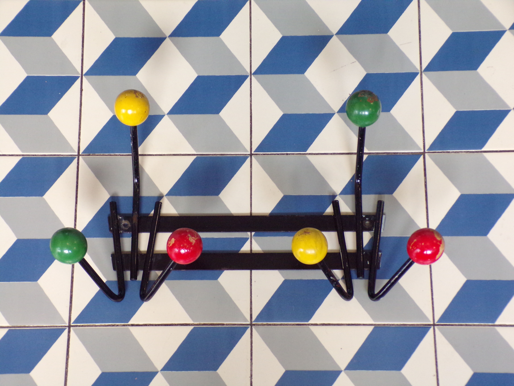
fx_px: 965
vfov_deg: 22.6
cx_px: 257
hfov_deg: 29.8
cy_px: 193
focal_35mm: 65
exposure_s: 1/25
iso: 400
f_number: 3.8
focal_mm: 11.6
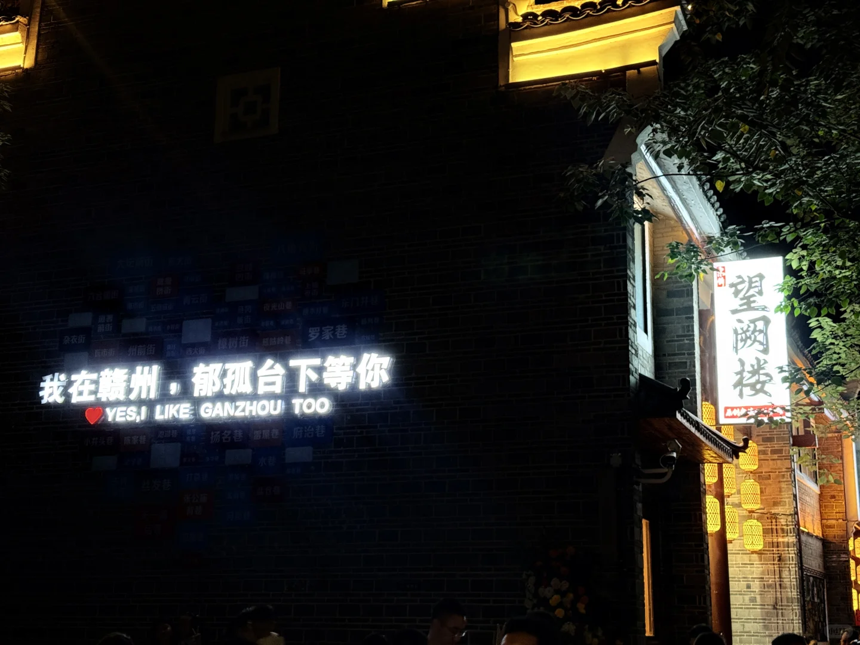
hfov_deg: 39.7
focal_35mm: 48
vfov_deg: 30.3
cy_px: 322
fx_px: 1193
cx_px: 430
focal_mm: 6.76
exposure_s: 1/33
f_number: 1.78
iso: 250
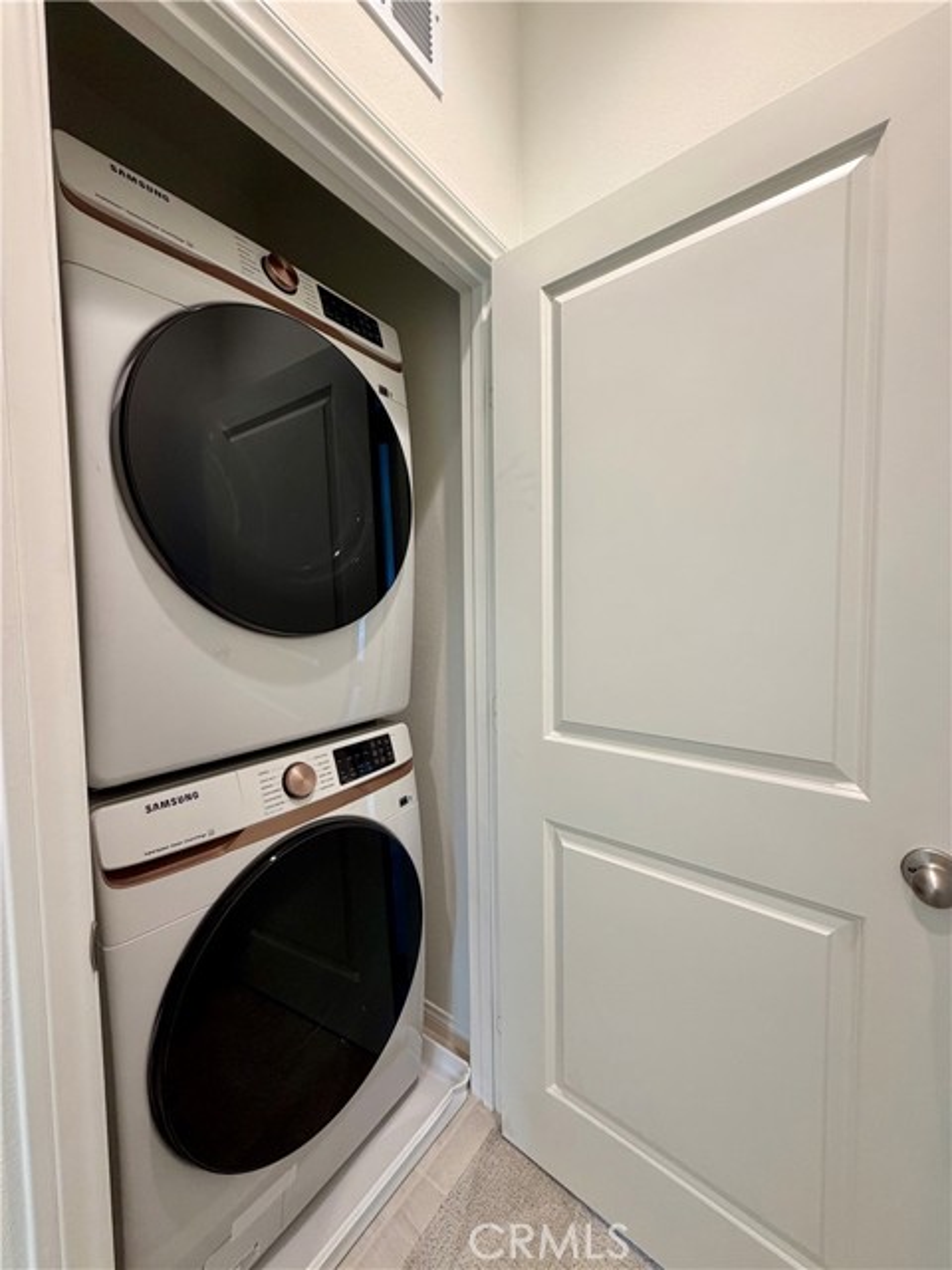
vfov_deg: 102.1
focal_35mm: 14
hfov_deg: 85.7
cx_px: 476
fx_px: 513
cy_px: 635
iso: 200
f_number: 2.2
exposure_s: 1/120
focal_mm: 2.22
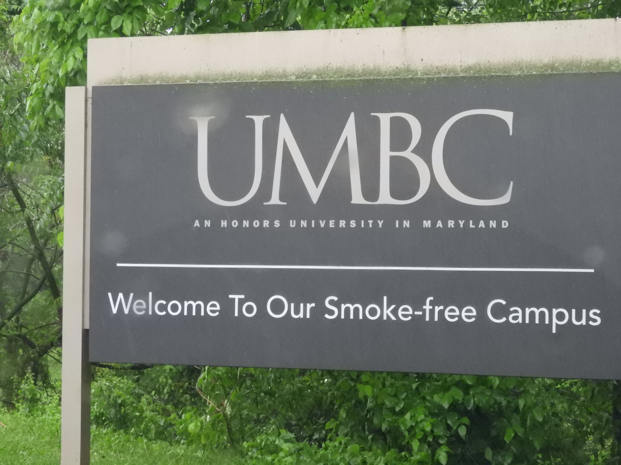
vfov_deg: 17.4
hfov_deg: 23.0
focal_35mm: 85
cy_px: 232
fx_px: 1525
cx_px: 310
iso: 1600
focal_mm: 15.2
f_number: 4.5
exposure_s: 1/200
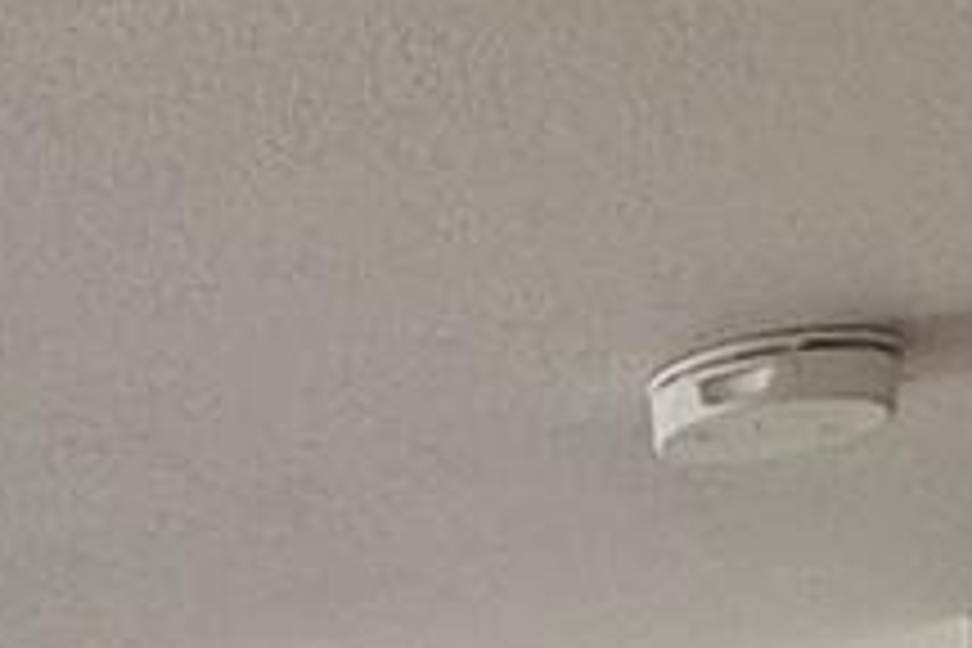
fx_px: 2916
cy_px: 1503
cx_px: -1112
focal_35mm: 108
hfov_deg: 14.7
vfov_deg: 10.9
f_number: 2.2
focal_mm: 2.22
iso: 50
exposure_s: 1/120
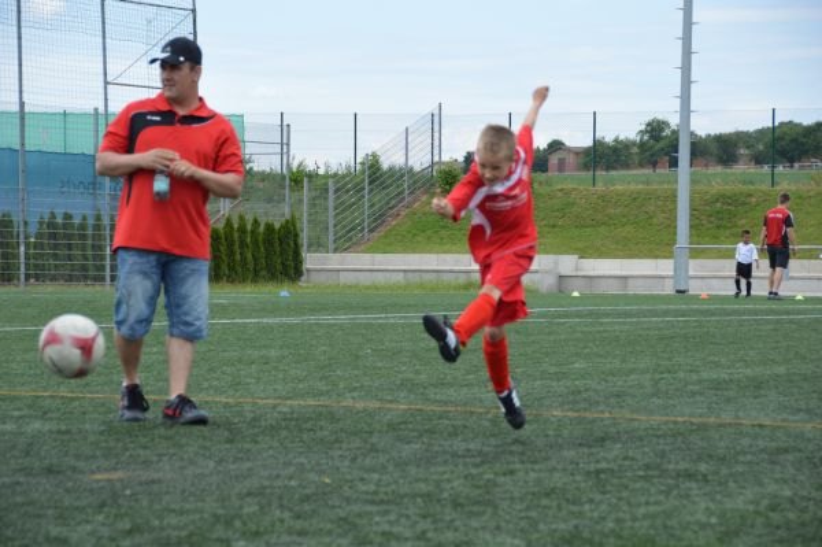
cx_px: 411
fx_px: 2806
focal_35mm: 123
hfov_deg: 16.7
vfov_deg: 11.1
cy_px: 274
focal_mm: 82
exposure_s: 1/1250
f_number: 5.6
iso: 400
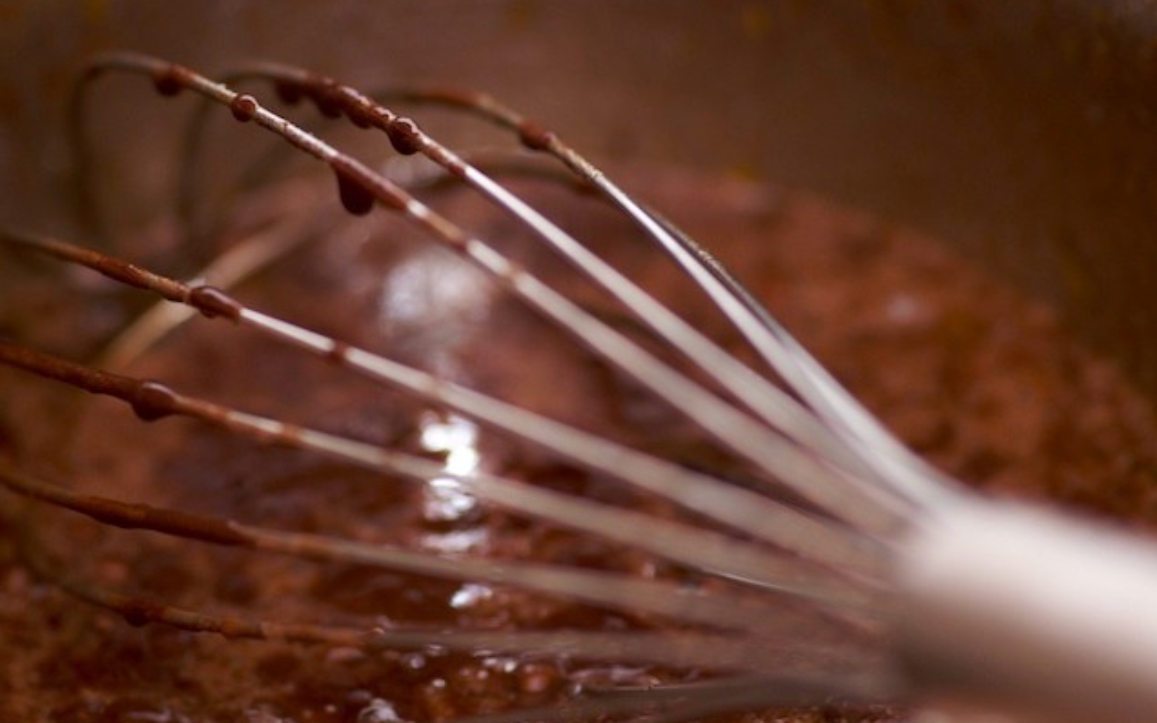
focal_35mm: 154
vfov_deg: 8.5
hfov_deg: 13.6
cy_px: 349
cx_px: 576
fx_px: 4856
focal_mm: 100
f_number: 4.5
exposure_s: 1/200
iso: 400
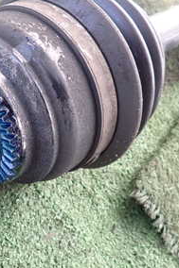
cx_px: -23
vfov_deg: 36.2
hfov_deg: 23.0
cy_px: 113
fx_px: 411
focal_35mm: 55
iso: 200
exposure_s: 1/50
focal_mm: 4.5
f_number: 2
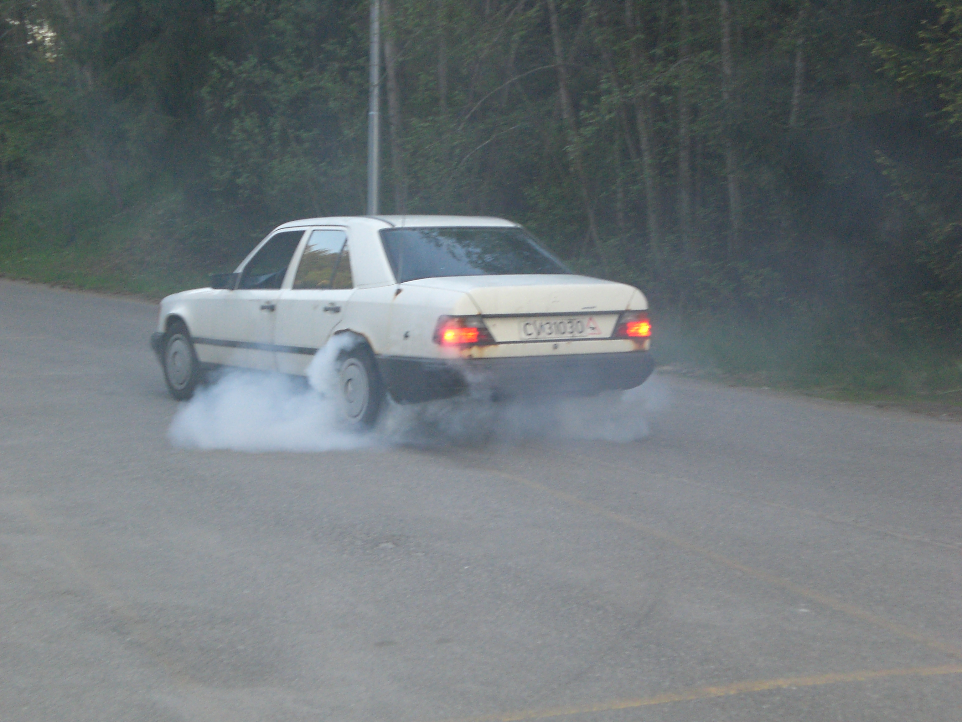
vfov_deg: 19.6
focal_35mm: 75
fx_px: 2084
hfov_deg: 26.0
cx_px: 481
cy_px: 361
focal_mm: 12.47
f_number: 4.5
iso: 200
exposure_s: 1/80
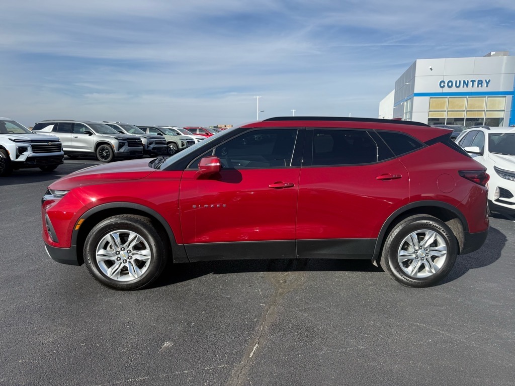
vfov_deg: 56.8
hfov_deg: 71.6
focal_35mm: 24
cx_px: 258
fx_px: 357
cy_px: 193
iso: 80
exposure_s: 1/4673
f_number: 1.78
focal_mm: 6.76
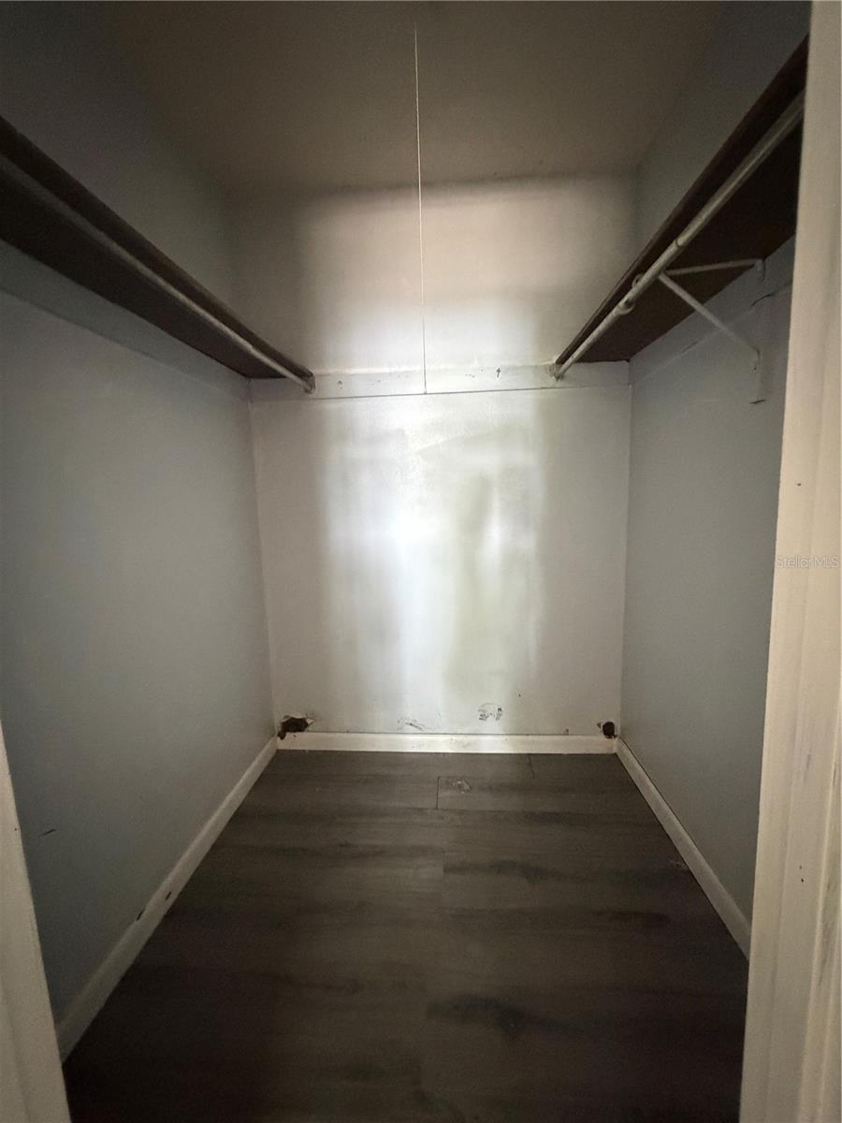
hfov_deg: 85.7
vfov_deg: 102.1
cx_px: 421
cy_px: 562
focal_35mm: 14
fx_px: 454
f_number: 2.2
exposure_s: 1/48
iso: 1250
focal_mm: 2.22
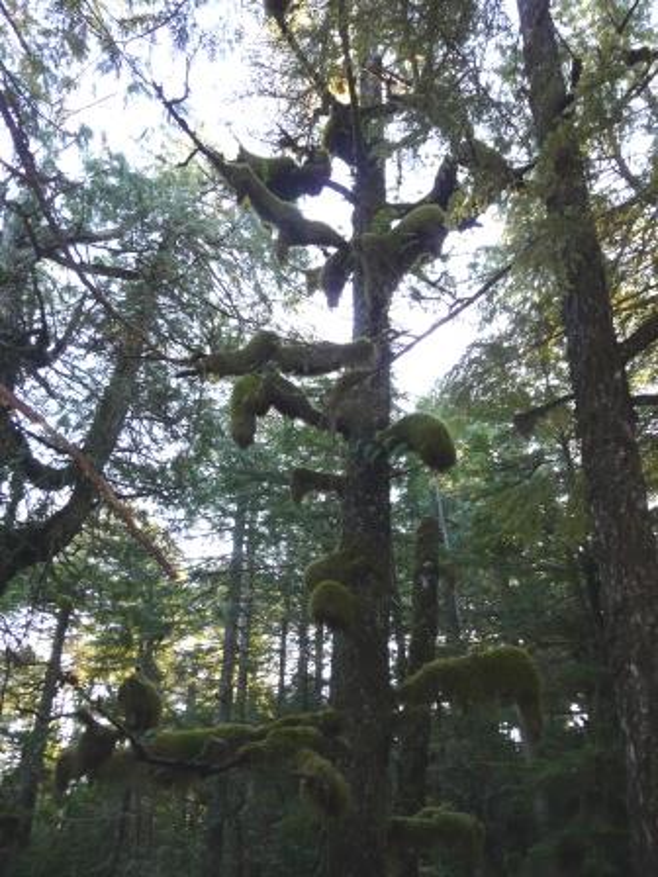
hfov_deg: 49.7
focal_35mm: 28
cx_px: 329
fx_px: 710
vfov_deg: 63.4
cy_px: 438
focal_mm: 4.6
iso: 100
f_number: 2.8
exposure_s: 1/30
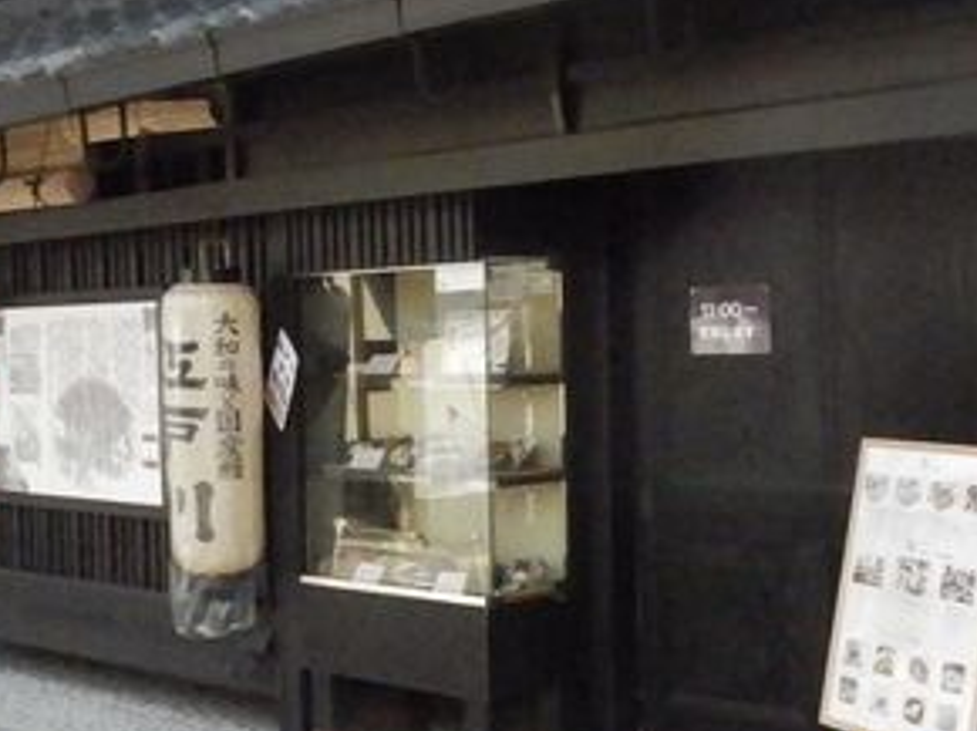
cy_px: 362
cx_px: 458
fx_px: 1579
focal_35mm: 56
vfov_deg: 26.1
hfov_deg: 34.4
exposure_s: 1/1600
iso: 3200
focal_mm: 4.5
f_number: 6.4
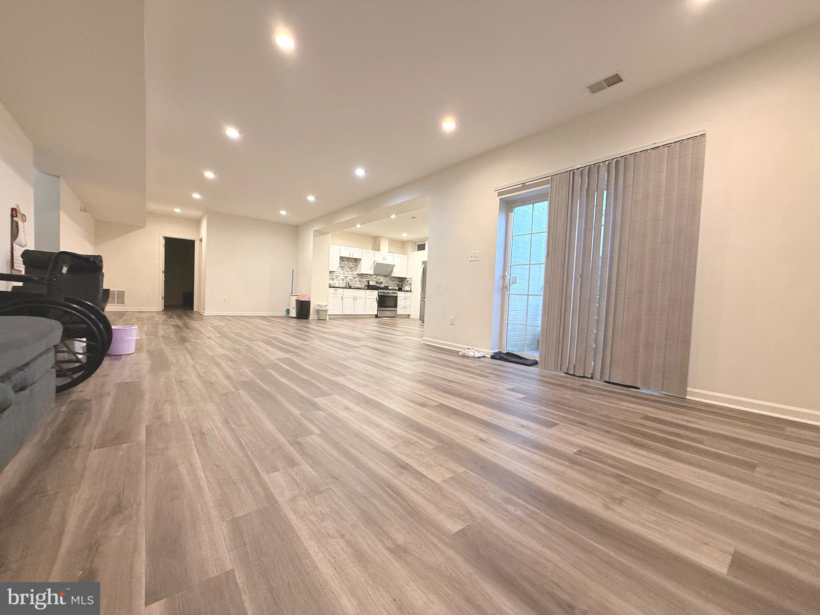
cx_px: 410
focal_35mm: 14
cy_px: 308
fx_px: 332
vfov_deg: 85.7
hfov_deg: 102.1
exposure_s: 1/60
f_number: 2.2
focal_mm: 2.22
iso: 400
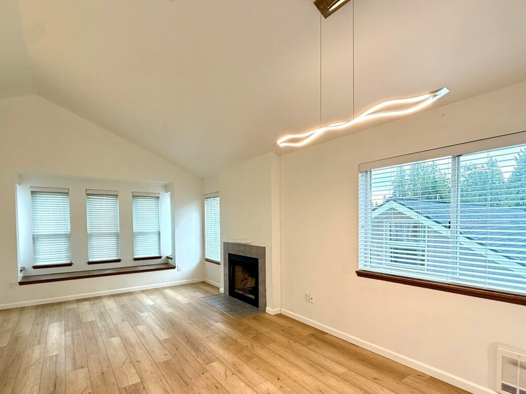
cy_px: 233
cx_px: 274
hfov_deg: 84.6
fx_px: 289
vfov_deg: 68.1
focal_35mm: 19
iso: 200
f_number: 2.2
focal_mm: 2.22
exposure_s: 1/120
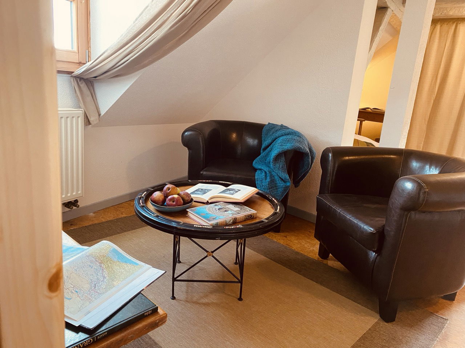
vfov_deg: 53.1
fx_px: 349
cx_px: 232
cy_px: 174
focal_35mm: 26
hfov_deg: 67.3
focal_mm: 4.25
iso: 250
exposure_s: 1/50
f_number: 1.8
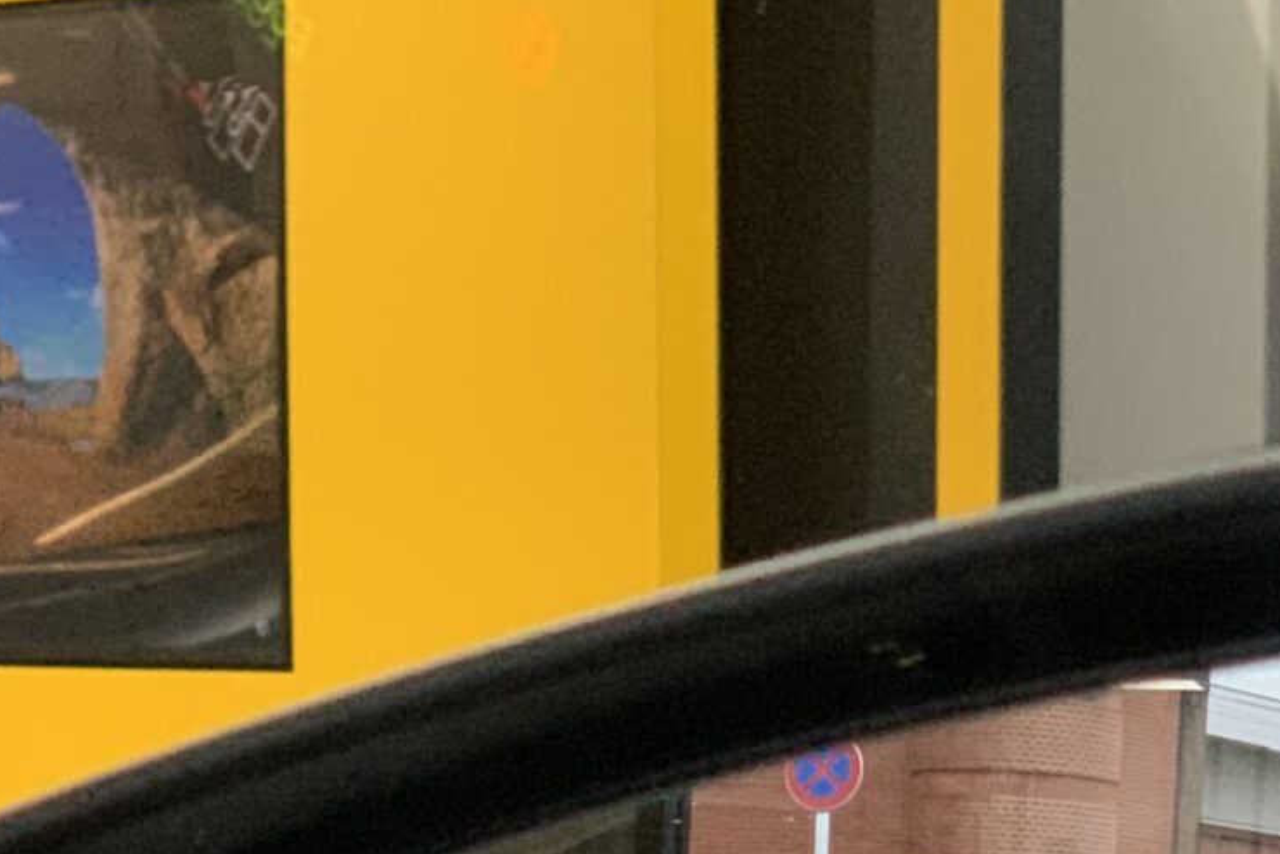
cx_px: 573
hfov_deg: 11.0
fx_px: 6651
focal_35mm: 187
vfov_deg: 7.3
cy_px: 1203
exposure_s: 1/50
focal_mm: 6
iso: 400
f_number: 2.4
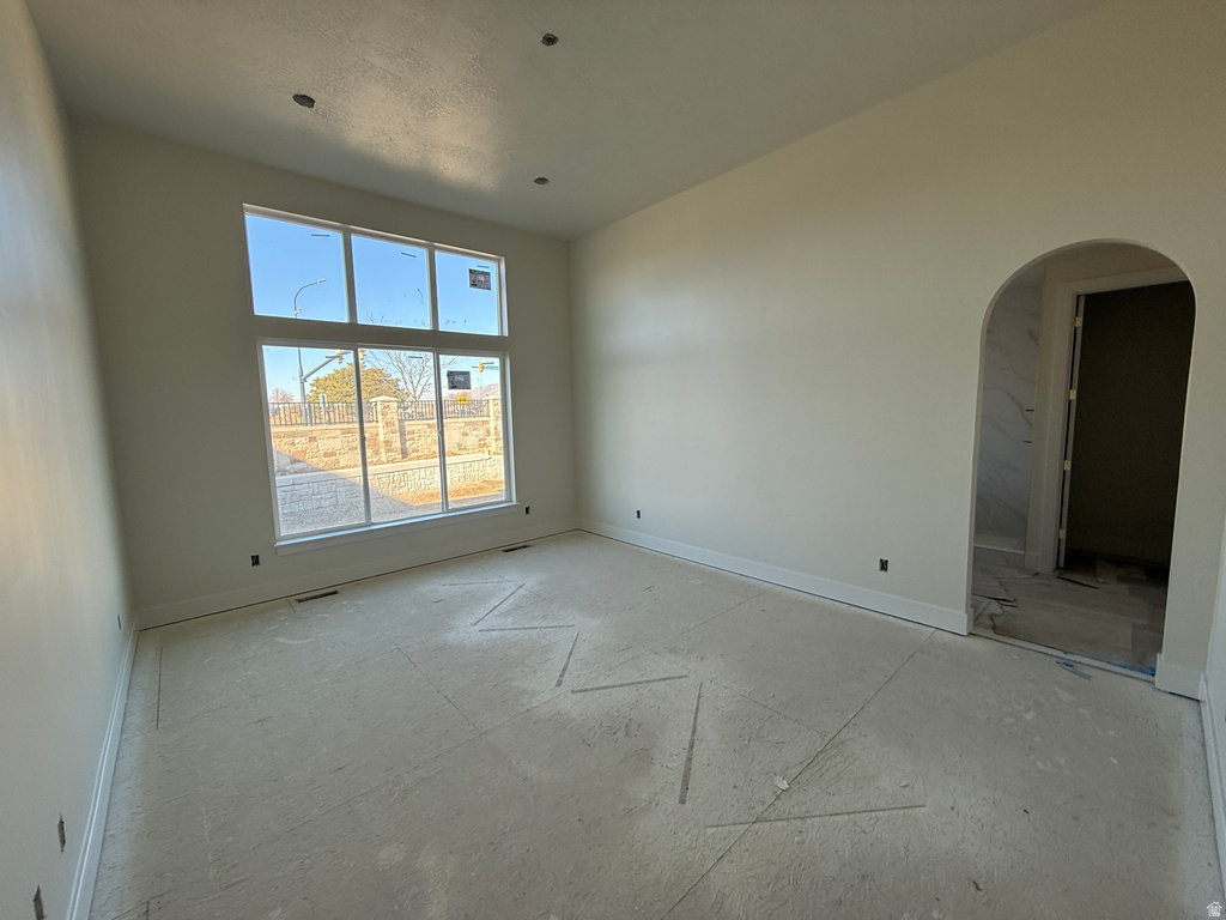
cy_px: 460
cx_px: 613
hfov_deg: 102.1
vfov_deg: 85.7
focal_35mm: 14
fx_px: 496
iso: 64
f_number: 2.2
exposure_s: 1/214
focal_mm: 2.22
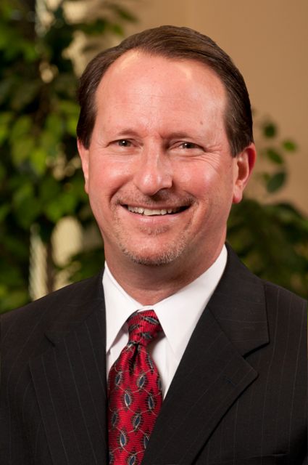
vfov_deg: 9.8
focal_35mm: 210
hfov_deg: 6.5
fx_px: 2702
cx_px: 154
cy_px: 232
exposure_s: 1/125
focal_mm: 140
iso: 400
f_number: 6.3
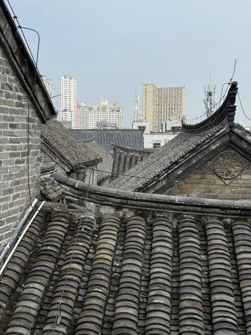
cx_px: 126
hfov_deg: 30.3
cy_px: 168
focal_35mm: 48
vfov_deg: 39.7
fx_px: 464
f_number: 1.78
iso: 64
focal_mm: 6.76
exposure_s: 1/5208
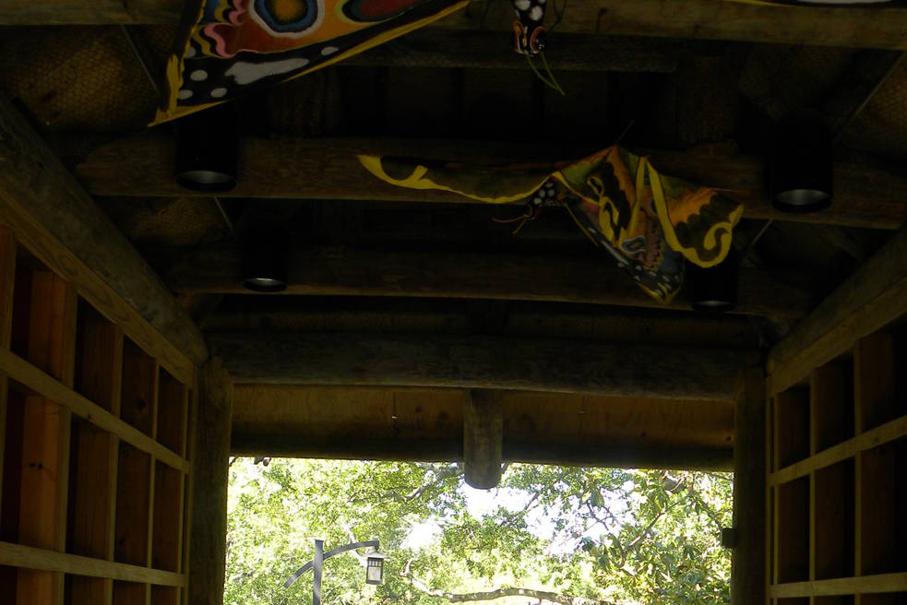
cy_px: 584
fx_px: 1109
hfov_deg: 44.4
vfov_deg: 28.9
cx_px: 495
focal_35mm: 44
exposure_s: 1/82
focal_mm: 4.6
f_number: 3.2
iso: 64
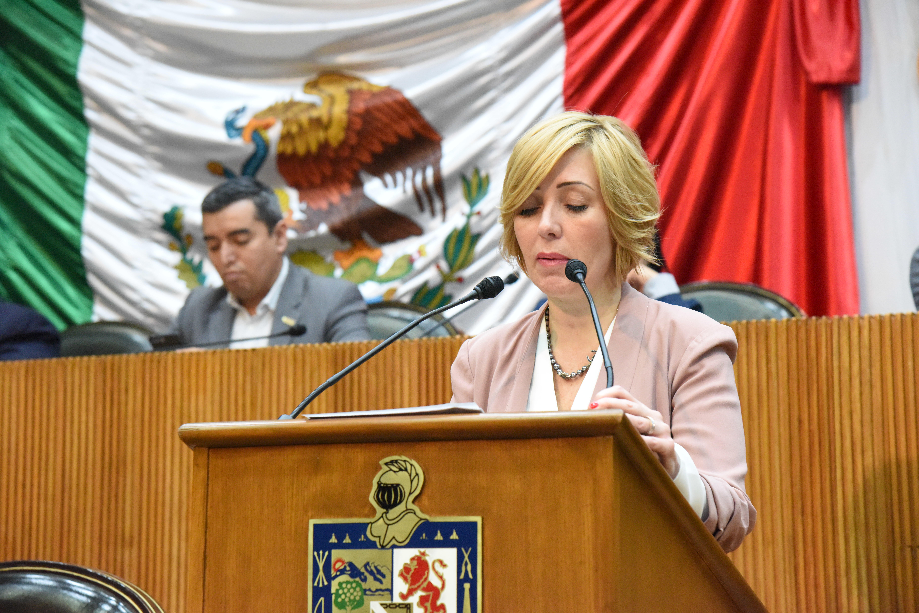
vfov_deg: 15.9
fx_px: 2196
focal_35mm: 86
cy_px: 306
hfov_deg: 23.6
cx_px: 460
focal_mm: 86
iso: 10000
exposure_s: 1/100
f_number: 5.6
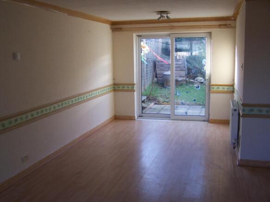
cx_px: 135
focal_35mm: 38
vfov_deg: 37.7
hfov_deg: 49.0
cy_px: 101
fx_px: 296
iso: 140
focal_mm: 6.3
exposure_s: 1/80
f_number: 2.8
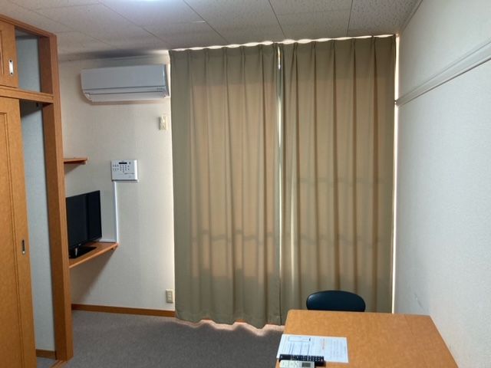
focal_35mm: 28
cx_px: 246
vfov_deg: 49.7
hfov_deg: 63.4
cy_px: 184
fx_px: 397
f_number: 1.8
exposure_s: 1/50
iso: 80
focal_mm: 3.99
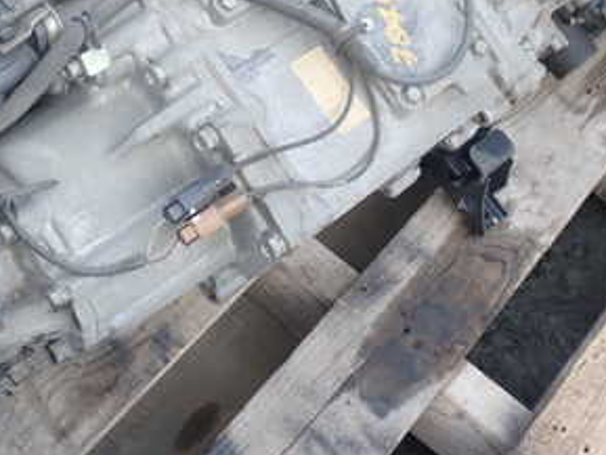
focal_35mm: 85
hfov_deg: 23.0
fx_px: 1489
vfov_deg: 17.2
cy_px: 96
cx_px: 241
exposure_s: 1/100
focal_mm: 7.31
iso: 100
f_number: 2.8
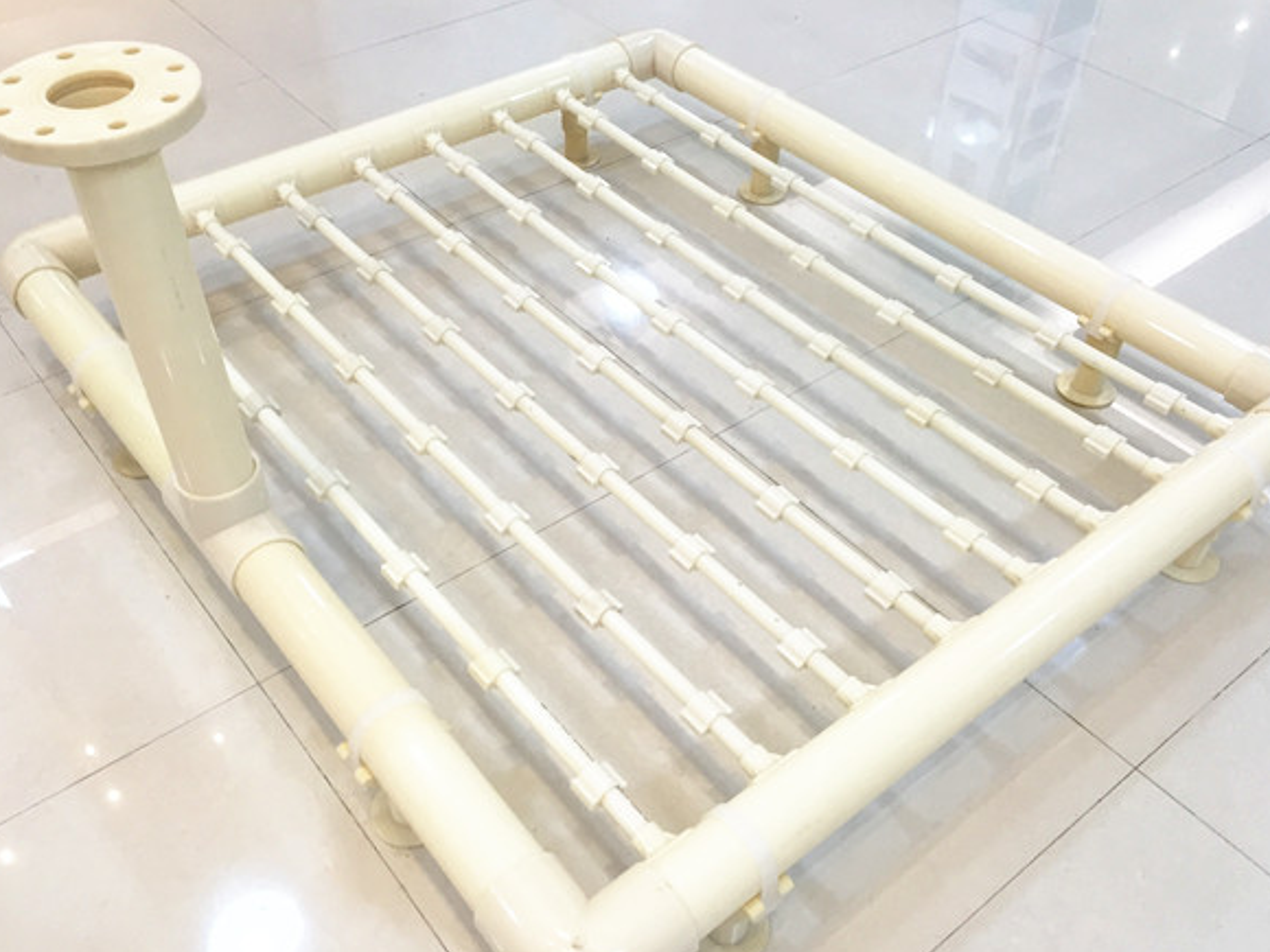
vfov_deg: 44.2
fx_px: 1174
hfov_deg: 56.8
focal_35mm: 32
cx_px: 655
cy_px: 490
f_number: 2.2
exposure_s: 1/33
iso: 32
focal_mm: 4.15
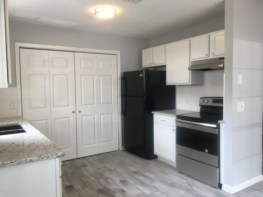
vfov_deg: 48.2
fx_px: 220
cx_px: 132
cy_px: 98
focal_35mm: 29
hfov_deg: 61.7
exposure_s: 1/30
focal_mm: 4.15
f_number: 2.2
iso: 32
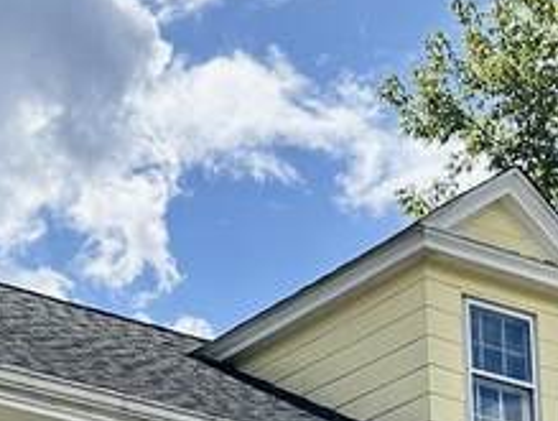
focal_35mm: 140
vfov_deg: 9.8
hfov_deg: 13.8
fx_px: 2260
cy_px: 870
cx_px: -51
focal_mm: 6.86
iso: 80
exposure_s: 1/3717
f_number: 1.78
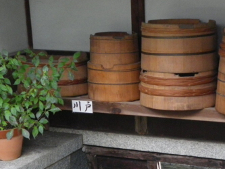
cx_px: 157
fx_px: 546
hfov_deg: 23.1
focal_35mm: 84
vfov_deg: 17.3
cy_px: 155
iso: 200
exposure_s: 1/60
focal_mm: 6.2
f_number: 3.8
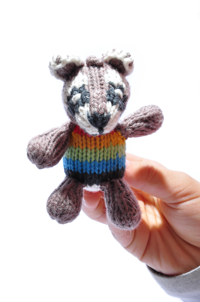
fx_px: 777
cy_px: 151
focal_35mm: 93
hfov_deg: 14.7
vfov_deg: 21.9
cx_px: 100
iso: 200
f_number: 18
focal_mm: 62
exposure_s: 1/100
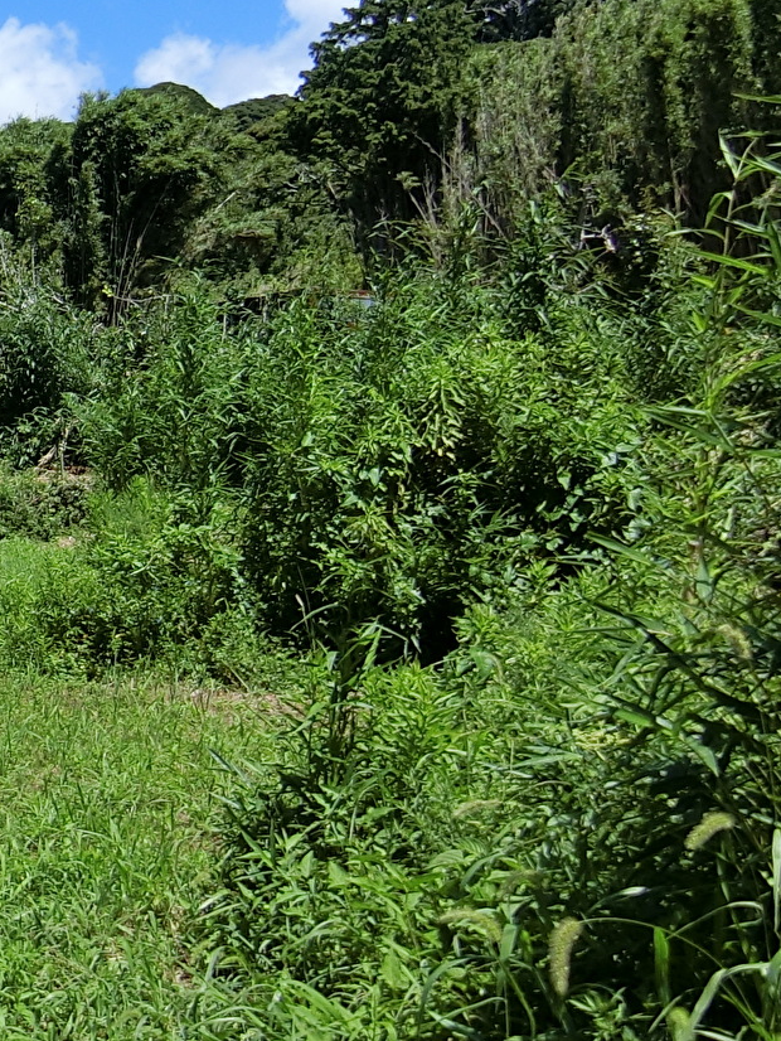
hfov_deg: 23.7
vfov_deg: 41.2
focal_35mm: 46
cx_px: -446
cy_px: 488
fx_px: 1383
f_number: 6.9
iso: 80
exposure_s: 1/200
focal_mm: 4.06
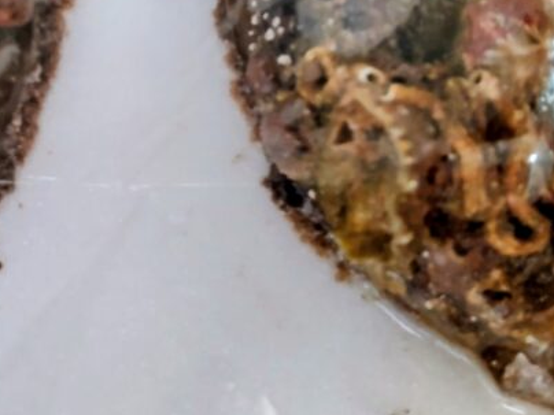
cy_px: 58
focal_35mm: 57
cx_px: 56
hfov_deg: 32.1
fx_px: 912
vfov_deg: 25.0
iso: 194
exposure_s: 1/40
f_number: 2
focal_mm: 3.43
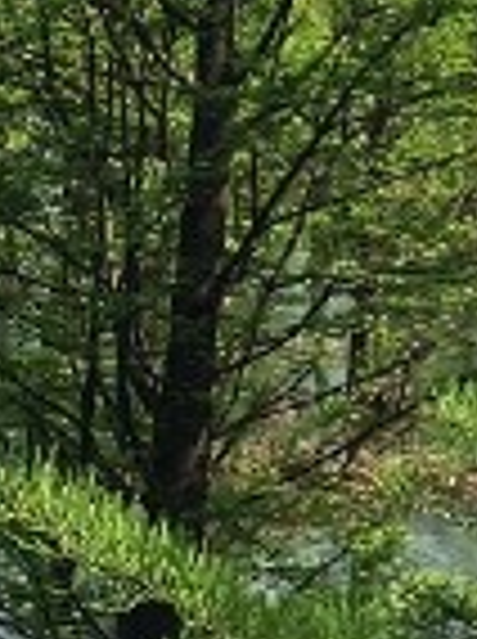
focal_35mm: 218
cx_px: 374
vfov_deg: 8.8
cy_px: -398
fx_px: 4017
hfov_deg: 6.8
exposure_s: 1/1083
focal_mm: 4.15
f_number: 2.2
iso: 25
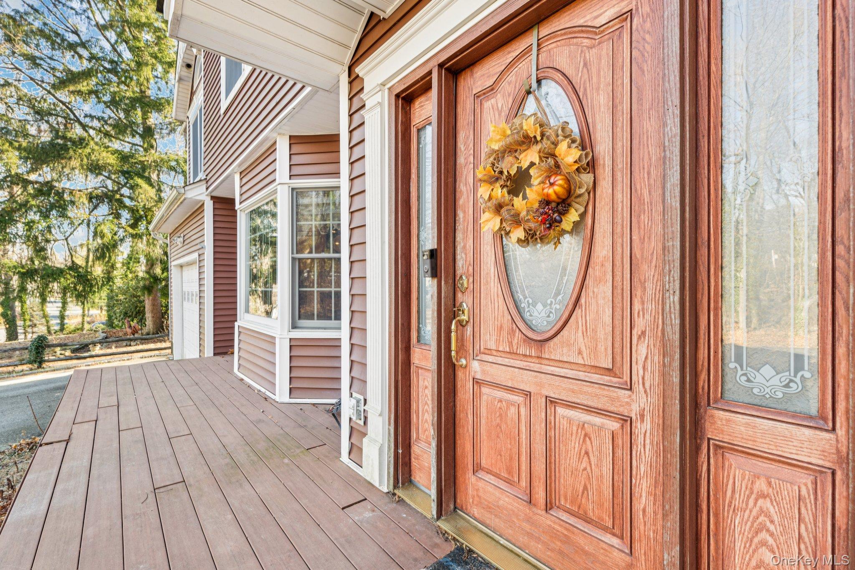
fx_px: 380
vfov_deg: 73.7
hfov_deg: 96.7
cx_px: 428
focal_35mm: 16
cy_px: 285
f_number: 8
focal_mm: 16
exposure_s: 1/30
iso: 250
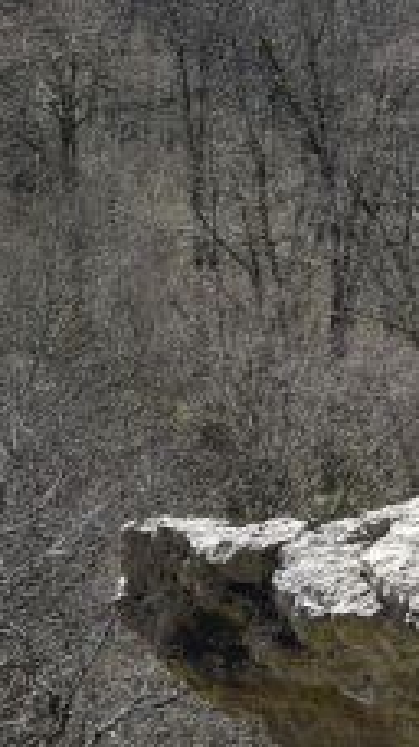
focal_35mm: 299
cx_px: 1239
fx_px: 5914
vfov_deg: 7.2
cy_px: 20
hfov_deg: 3.9
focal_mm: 50
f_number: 11
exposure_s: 1/125
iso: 160
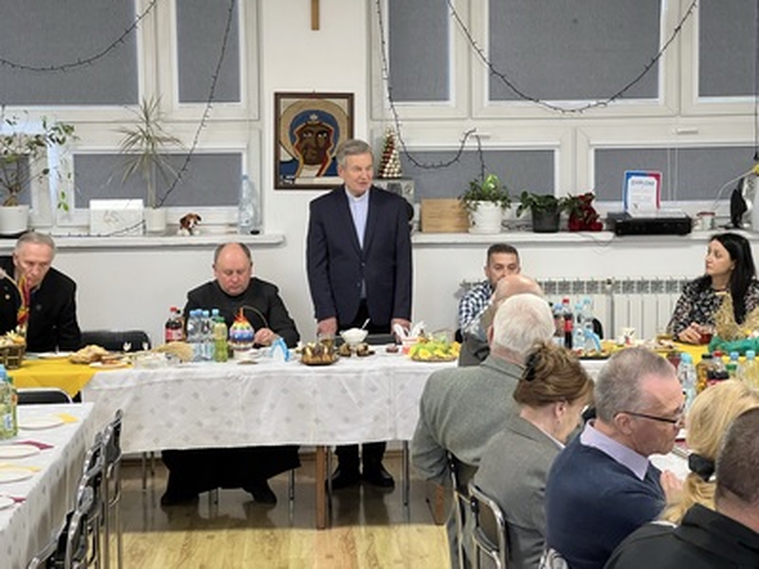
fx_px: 1688
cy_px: 284
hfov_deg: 25.3
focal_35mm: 77
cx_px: 380
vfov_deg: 19.1
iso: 500
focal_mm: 9
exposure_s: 1/60
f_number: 2.8
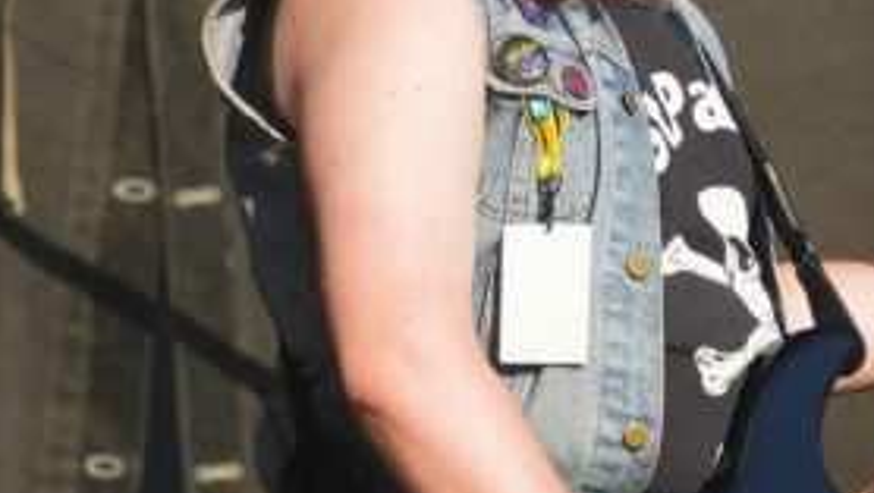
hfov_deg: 3.5
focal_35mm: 624
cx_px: 723
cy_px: -210
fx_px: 14475
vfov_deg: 2.0
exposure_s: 1/250
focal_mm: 144
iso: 100
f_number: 6.3
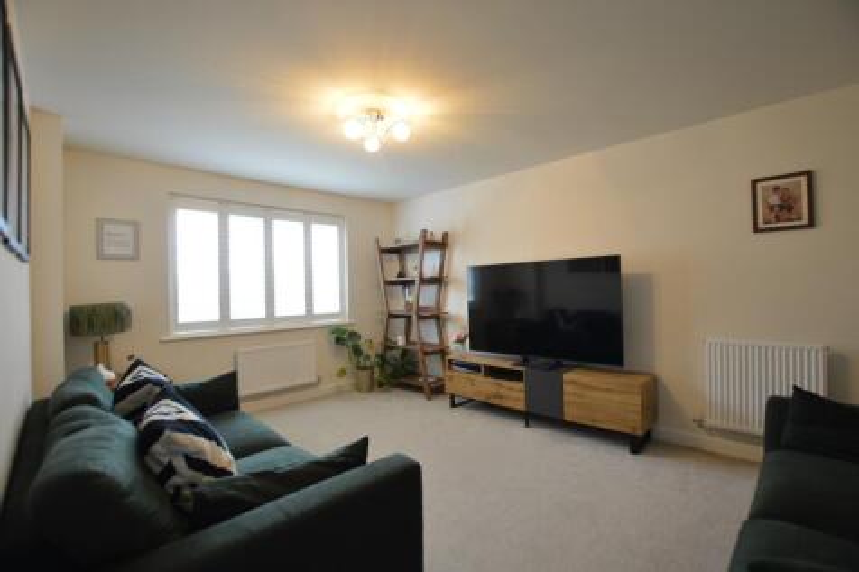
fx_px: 358
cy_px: 286
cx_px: 430
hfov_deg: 100.4
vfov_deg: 77.3
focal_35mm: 15
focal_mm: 10
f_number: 3.5
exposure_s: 1/6
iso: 100
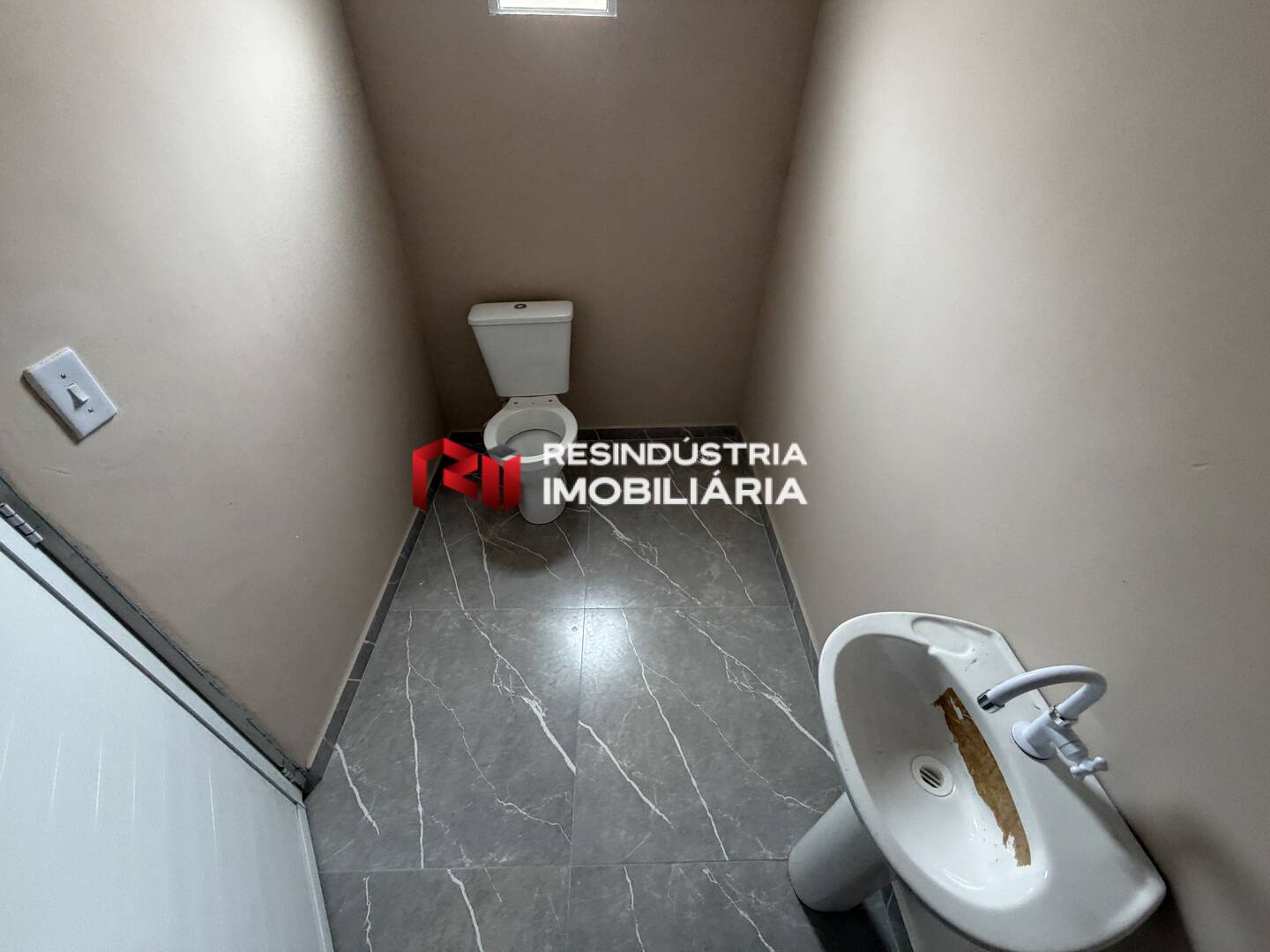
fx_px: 514
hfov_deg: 102.1
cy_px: 476
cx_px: 635
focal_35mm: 14
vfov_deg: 85.7
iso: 250
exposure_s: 1/60
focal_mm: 2.22
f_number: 2.2
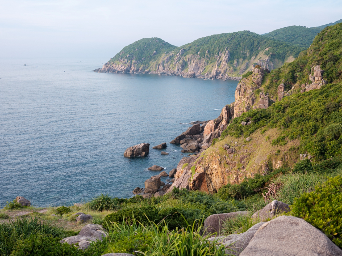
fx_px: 415
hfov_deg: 44.8
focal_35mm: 42
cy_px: 134
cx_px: 157
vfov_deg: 34.3
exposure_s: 1/640
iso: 200
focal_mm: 45
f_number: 2.8
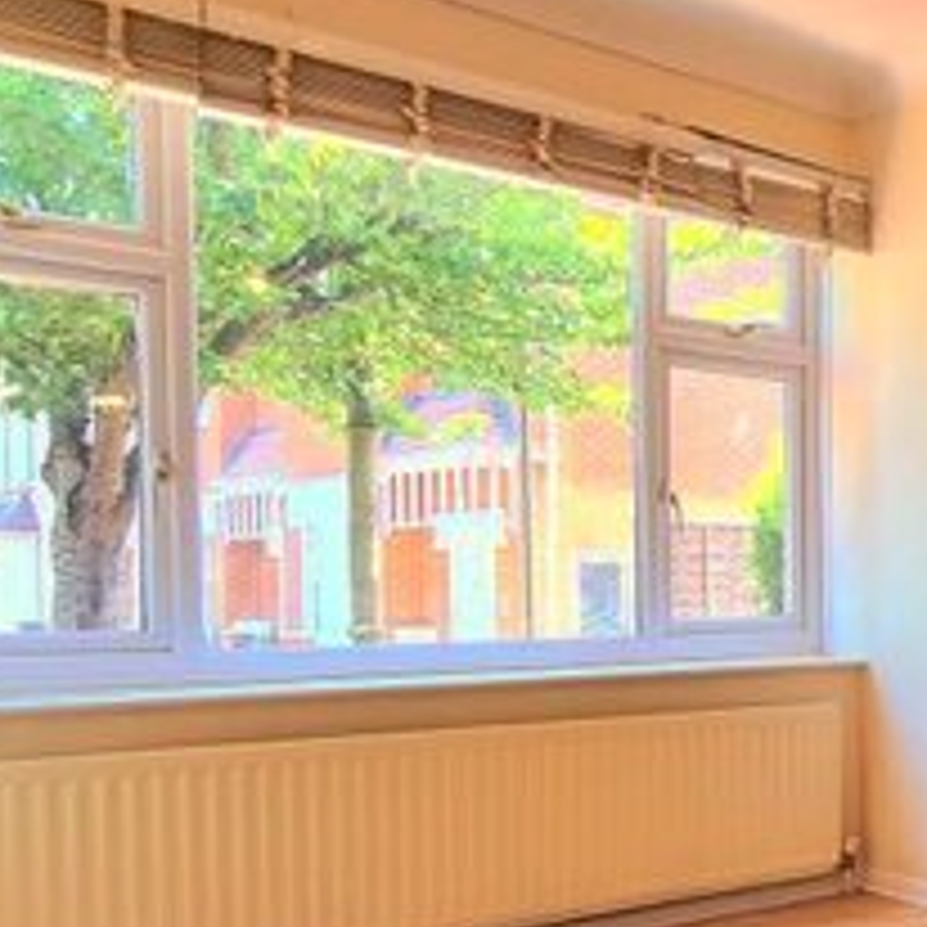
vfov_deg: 42.0
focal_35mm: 39
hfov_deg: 35.9
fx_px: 1182
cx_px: 1040
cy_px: 646
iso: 64
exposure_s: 1/100
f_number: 2.2
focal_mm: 2.22
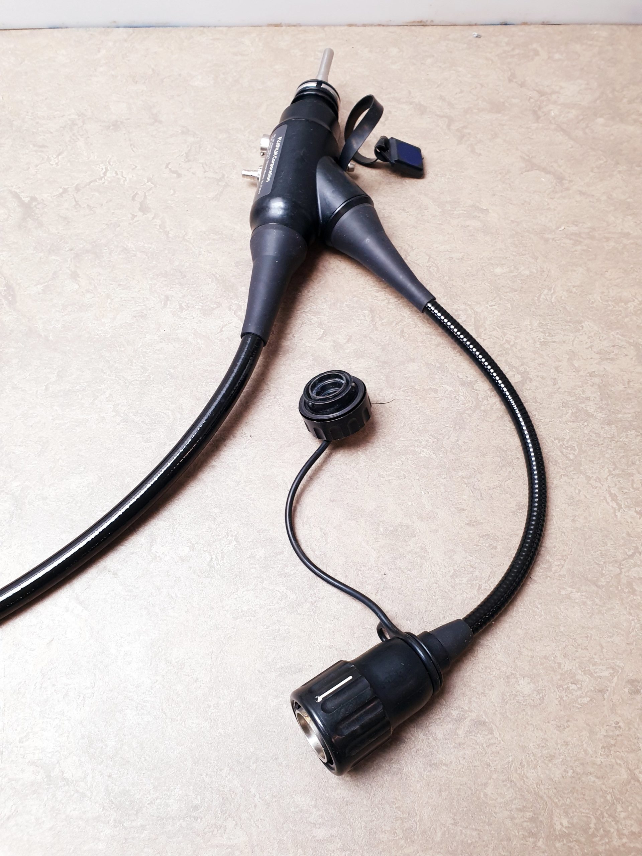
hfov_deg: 53.1
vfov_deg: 67.3
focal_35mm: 26
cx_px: 321
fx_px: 643
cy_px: 428
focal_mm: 4.3
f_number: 2.4
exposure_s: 1/50
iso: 125
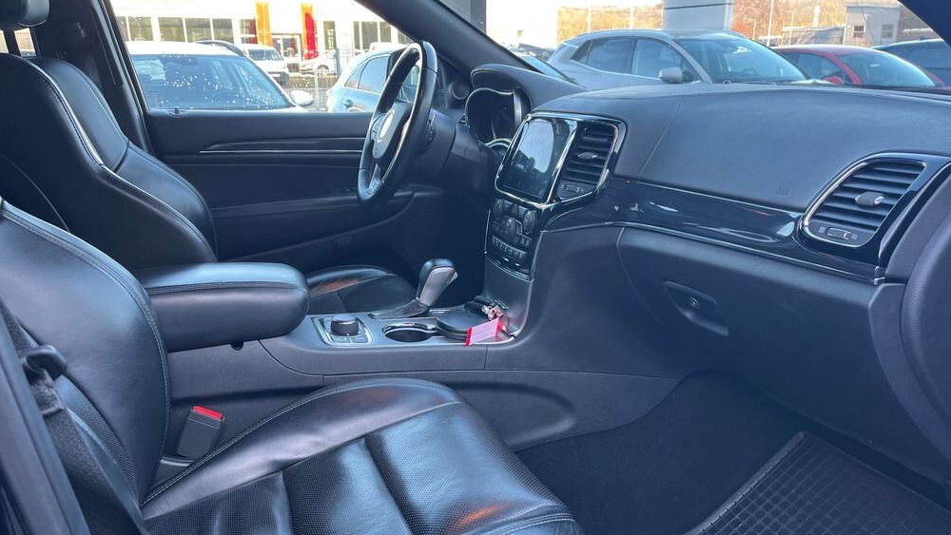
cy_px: 287
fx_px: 731
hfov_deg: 66.1
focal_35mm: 29
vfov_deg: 40.2
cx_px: 478
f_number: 1.6
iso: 80
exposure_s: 1/121
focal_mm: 5.1
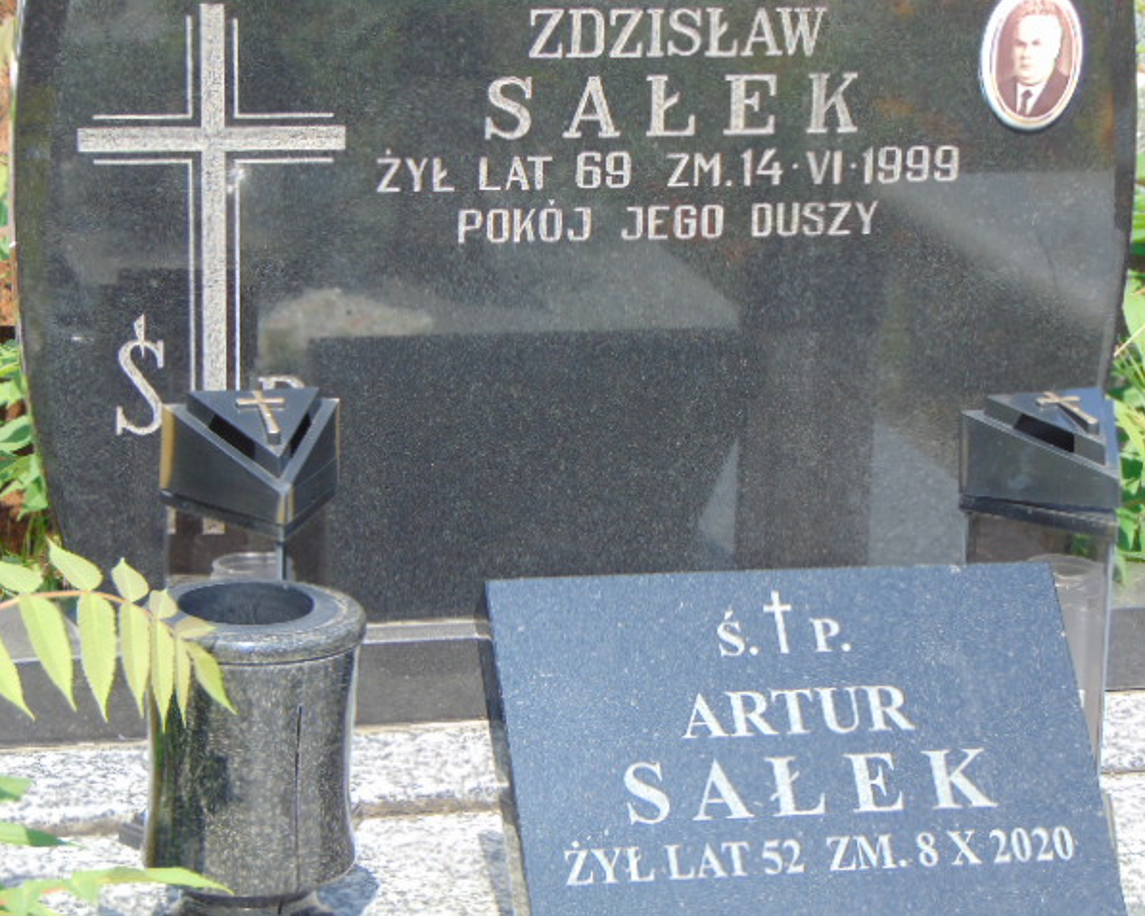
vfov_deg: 13.6
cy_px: 458
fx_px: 3831
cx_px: 608
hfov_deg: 17.0
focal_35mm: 113
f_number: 3.9
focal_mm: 19.4
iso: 80
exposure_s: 1/250
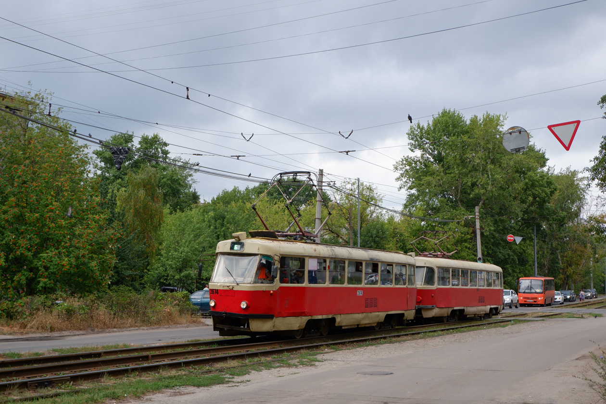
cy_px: 202
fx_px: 842
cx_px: 303
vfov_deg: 27.0
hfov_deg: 39.6
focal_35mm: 50
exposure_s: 1/450
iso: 320
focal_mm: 33.3
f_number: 4.9
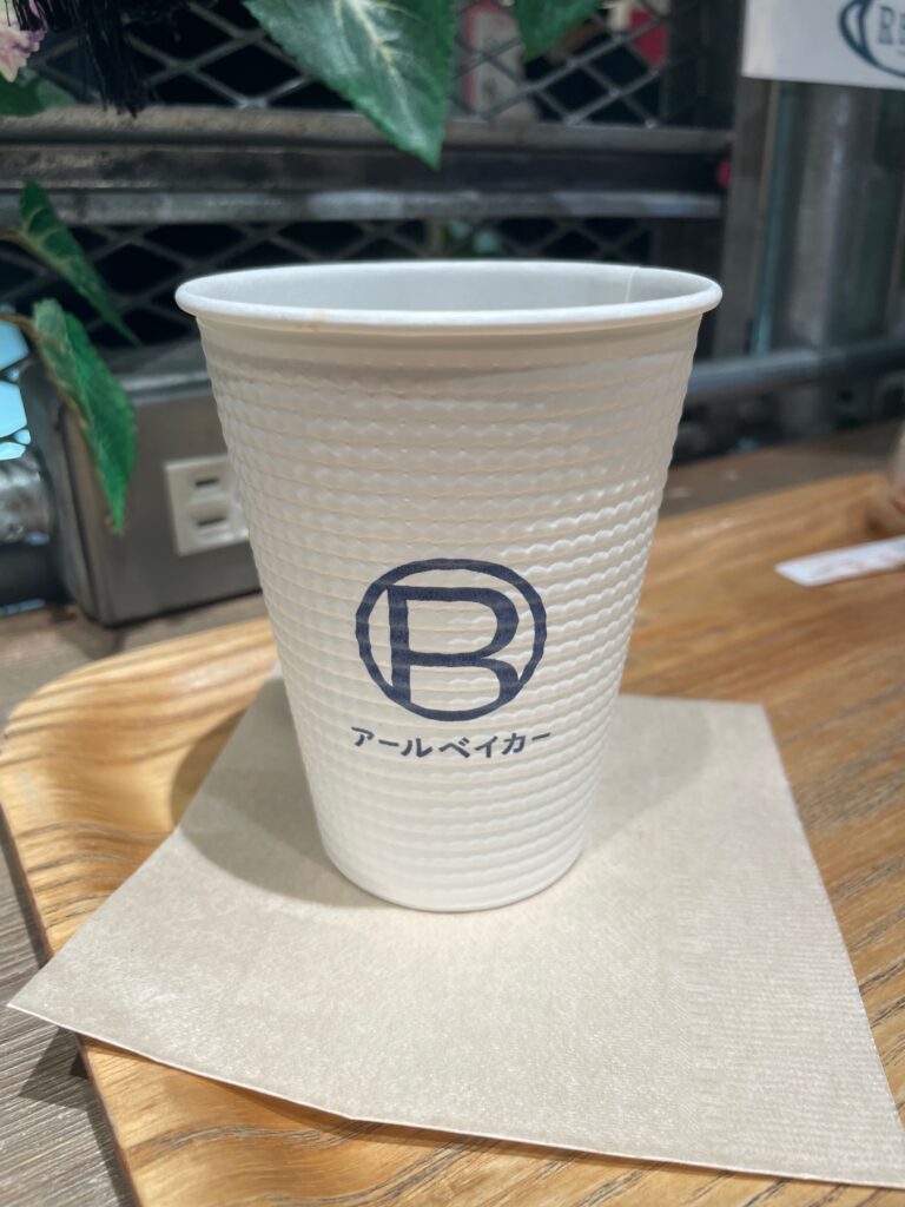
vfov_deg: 67.3
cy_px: 604
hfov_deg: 53.1
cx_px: 452
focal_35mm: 26
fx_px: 906
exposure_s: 1/100
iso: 40
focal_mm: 4.2
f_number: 1.6
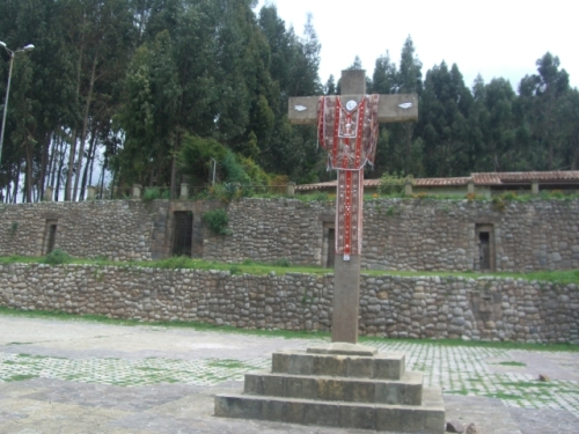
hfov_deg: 49.0
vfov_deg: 37.7
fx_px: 636
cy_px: 217
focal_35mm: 38
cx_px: 290
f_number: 5.6
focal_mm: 7.9
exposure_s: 1/200
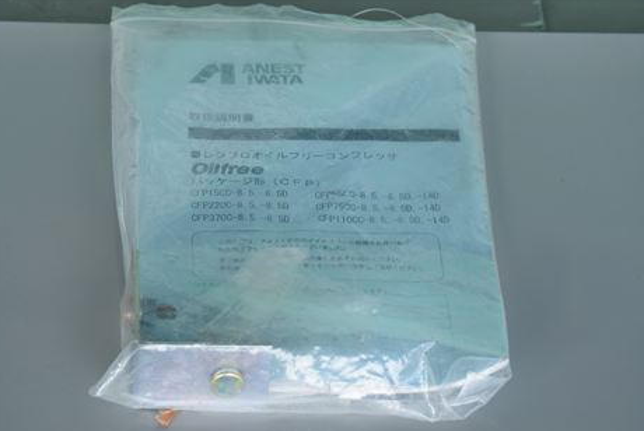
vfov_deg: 13.6
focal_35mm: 101
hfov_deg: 20.2
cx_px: 311
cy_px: 225
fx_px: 1809
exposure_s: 1/500
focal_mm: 62
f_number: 6.3
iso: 1250
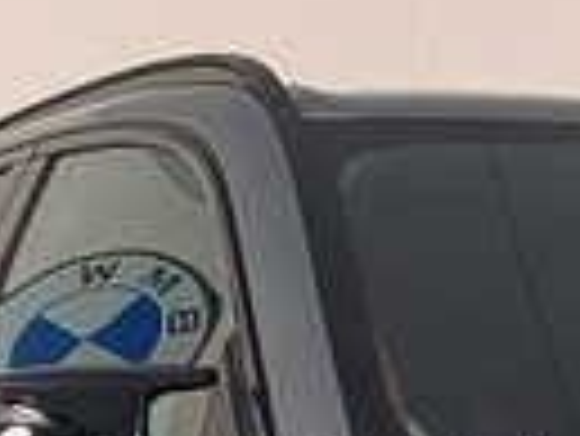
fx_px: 3186
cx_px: 1200
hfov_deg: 9.6
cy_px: 762
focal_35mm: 190
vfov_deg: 7.6
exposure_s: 1/60
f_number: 1.68
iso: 21
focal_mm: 6.9
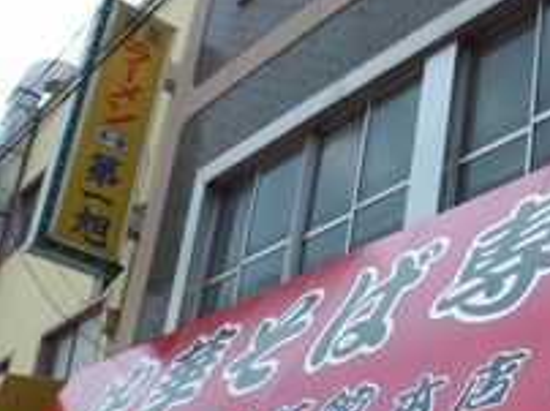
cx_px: 467
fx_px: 1032
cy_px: 323
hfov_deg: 29.0
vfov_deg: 22.3
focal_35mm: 65
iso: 64
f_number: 5.6
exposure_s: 1/200
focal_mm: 6.3
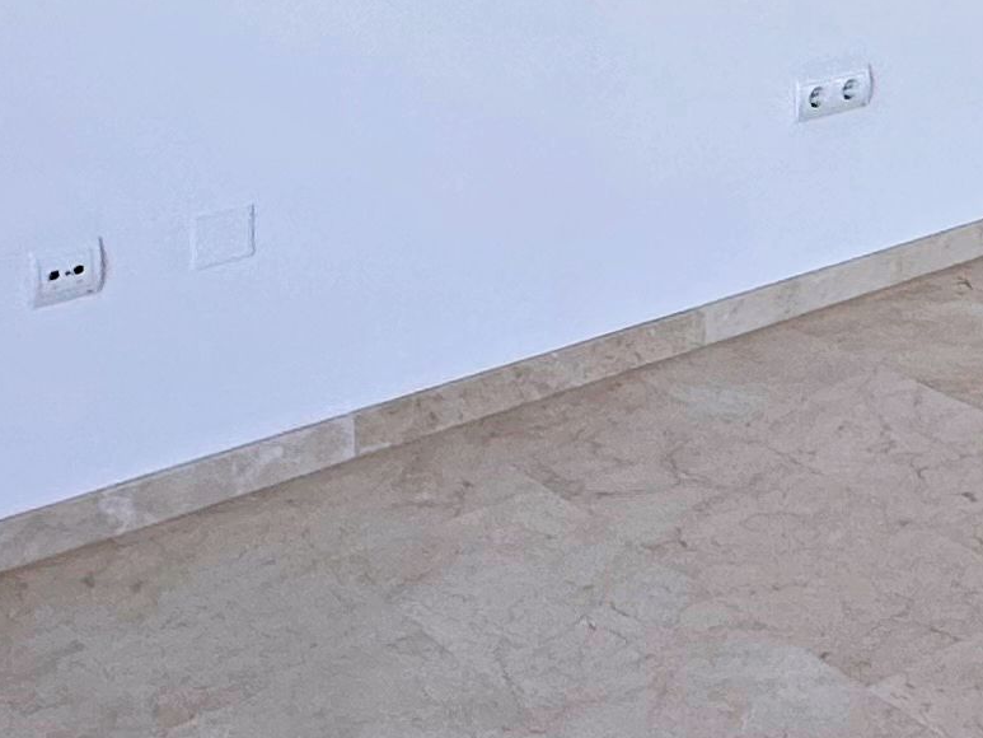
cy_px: -402
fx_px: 2073
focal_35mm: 73
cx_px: 1541
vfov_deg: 17.8
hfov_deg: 21.6
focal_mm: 2.22
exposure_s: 1/120
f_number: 2.2
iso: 40
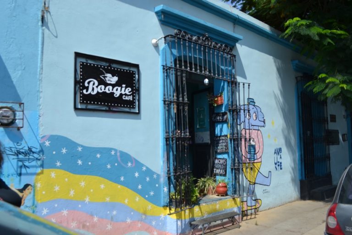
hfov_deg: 61.9
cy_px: 118
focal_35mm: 30
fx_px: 293
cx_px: 176
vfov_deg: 43.6
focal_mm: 20
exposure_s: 1/250
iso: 100
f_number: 8
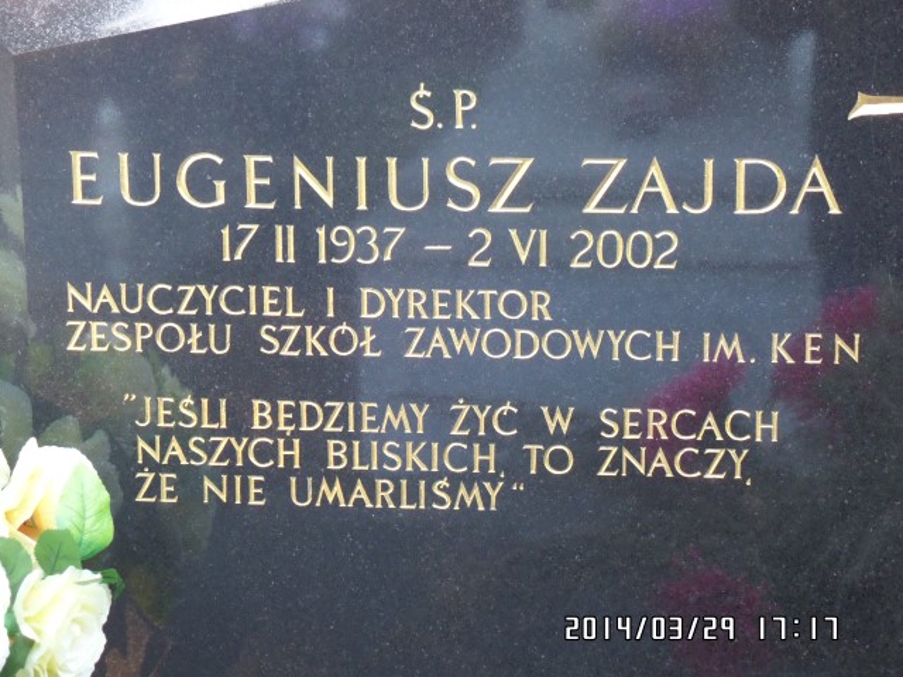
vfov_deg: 13.0
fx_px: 2974
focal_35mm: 114
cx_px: 452
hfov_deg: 17.3
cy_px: 338
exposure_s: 1/60
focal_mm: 20.3
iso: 480
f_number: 4
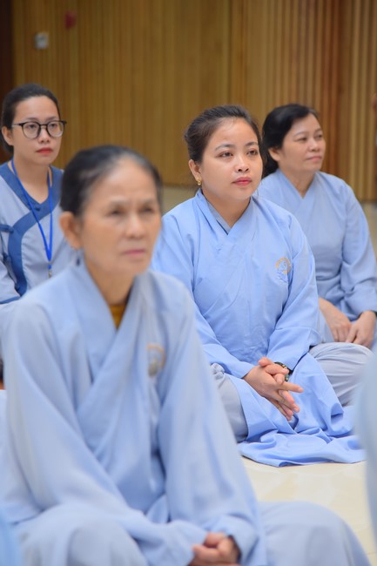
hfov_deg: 11.4
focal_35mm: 120
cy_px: 283
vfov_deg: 17.1
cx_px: 188
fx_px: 1886
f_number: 4
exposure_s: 1/160
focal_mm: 120
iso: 1250
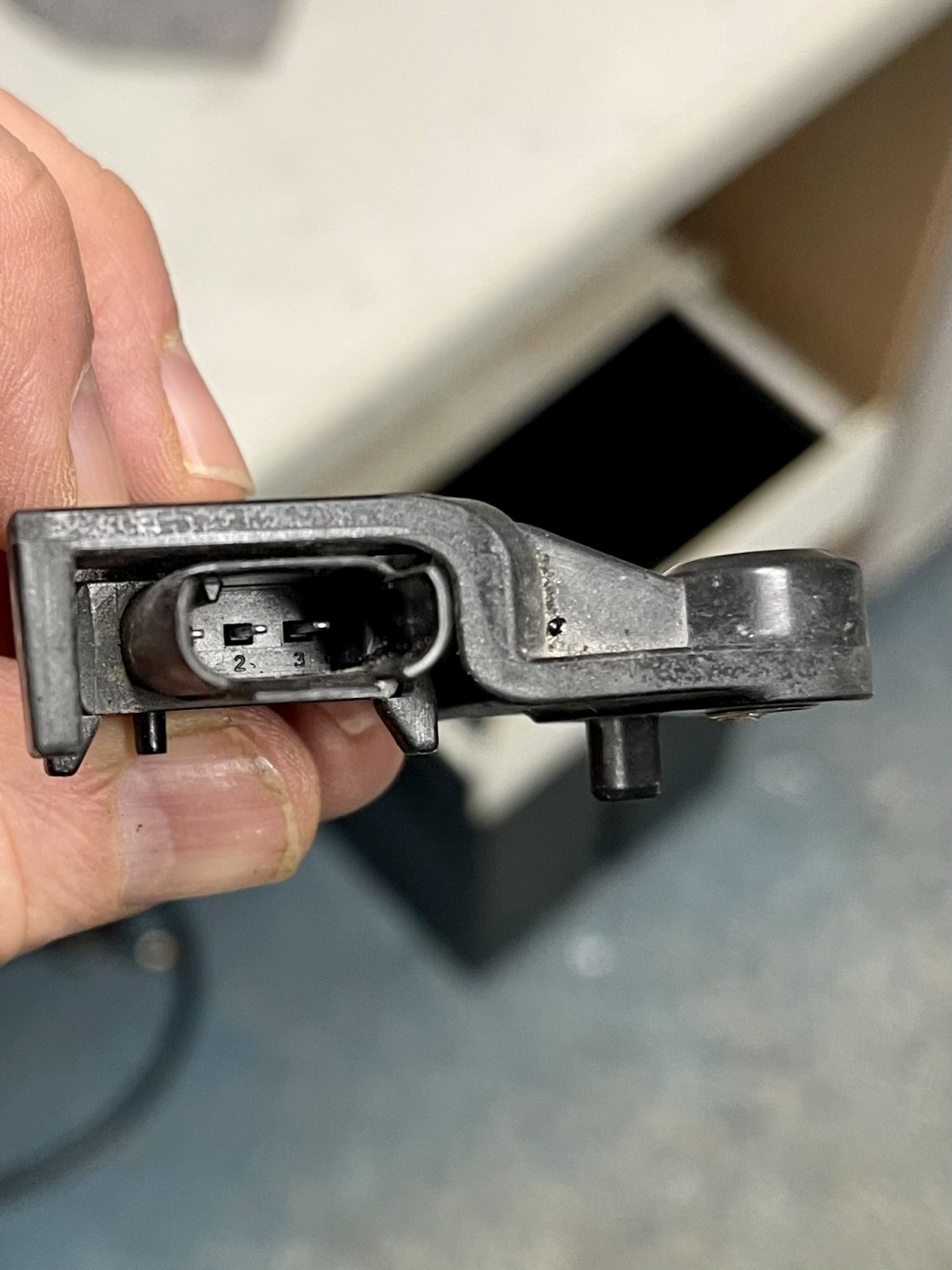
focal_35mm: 25
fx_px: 917
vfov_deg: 69.4
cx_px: 476
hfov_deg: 54.9
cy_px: 635
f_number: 1.6
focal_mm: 5.1
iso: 100
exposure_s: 1/50
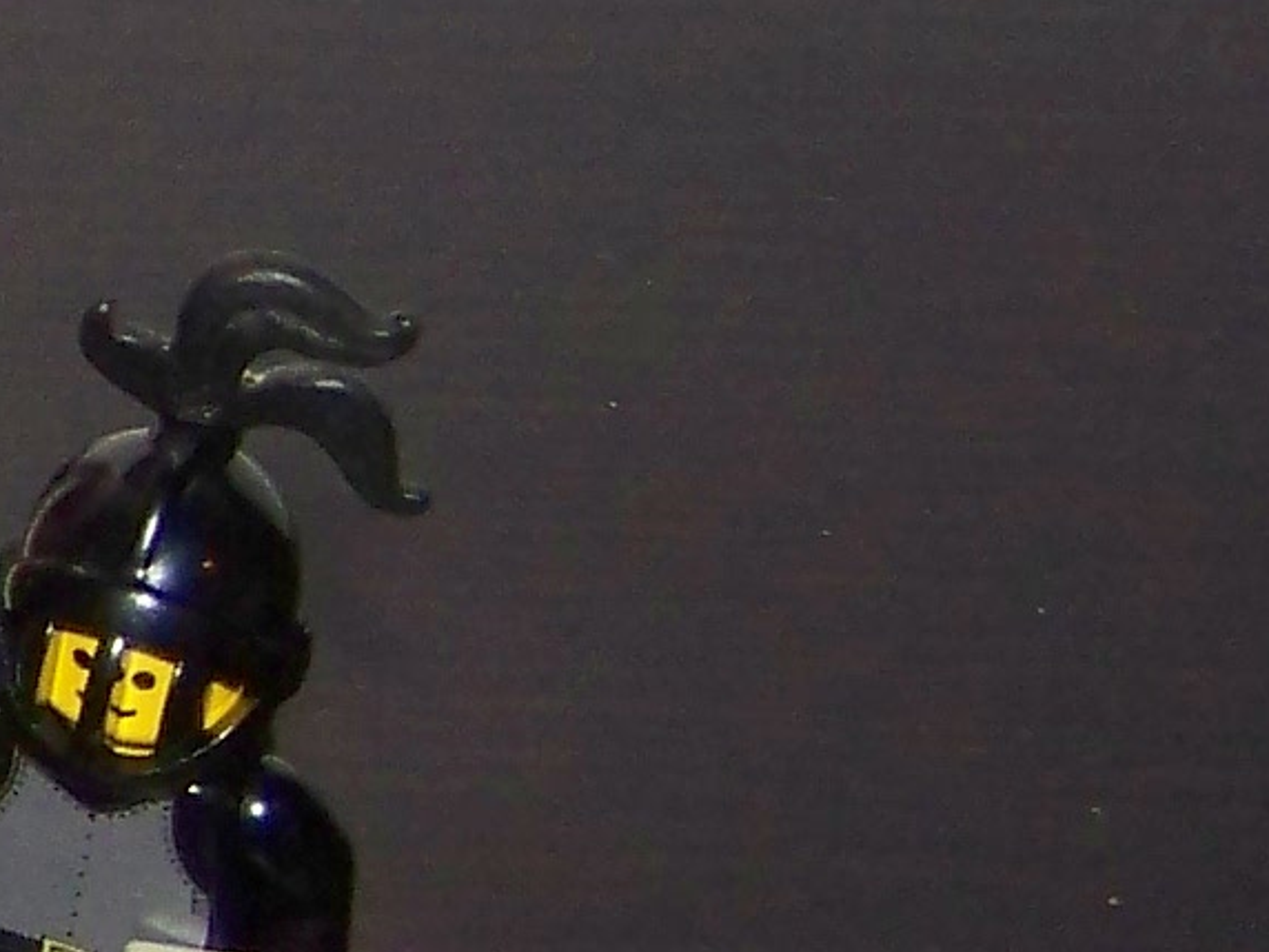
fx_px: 7479
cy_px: 277
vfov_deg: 7.3
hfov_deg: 8.6
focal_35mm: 204
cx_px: -2048
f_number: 2.8
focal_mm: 6.3
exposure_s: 1/30
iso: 200
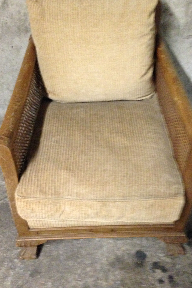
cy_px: 138
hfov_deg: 33.4
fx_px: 320
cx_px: 102
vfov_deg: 48.4
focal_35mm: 40
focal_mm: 4.12
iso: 640
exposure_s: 1/15
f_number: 2.4
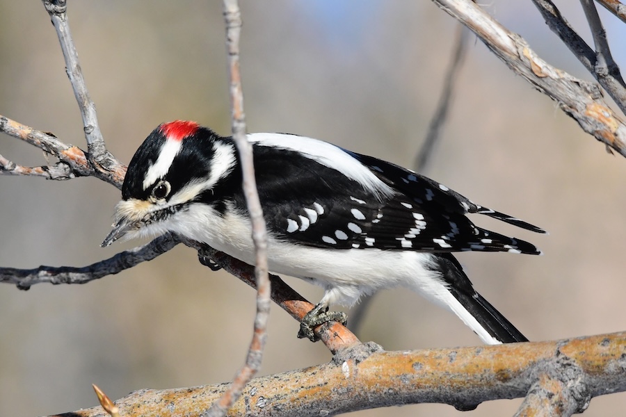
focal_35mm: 525
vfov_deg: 2.6
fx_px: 9128
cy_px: 208
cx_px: 313
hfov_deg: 3.9
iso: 1600
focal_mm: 350
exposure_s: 1/2500
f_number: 11
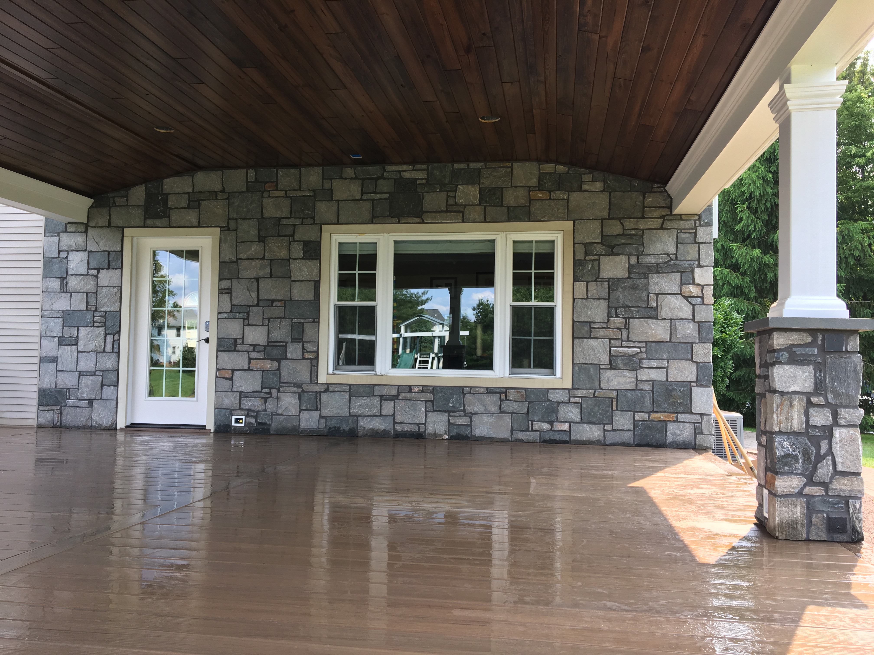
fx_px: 732
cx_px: 437
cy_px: 328
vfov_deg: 48.2
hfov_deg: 61.7
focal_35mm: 29
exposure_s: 1/158
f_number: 2.2
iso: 25
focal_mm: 4.15
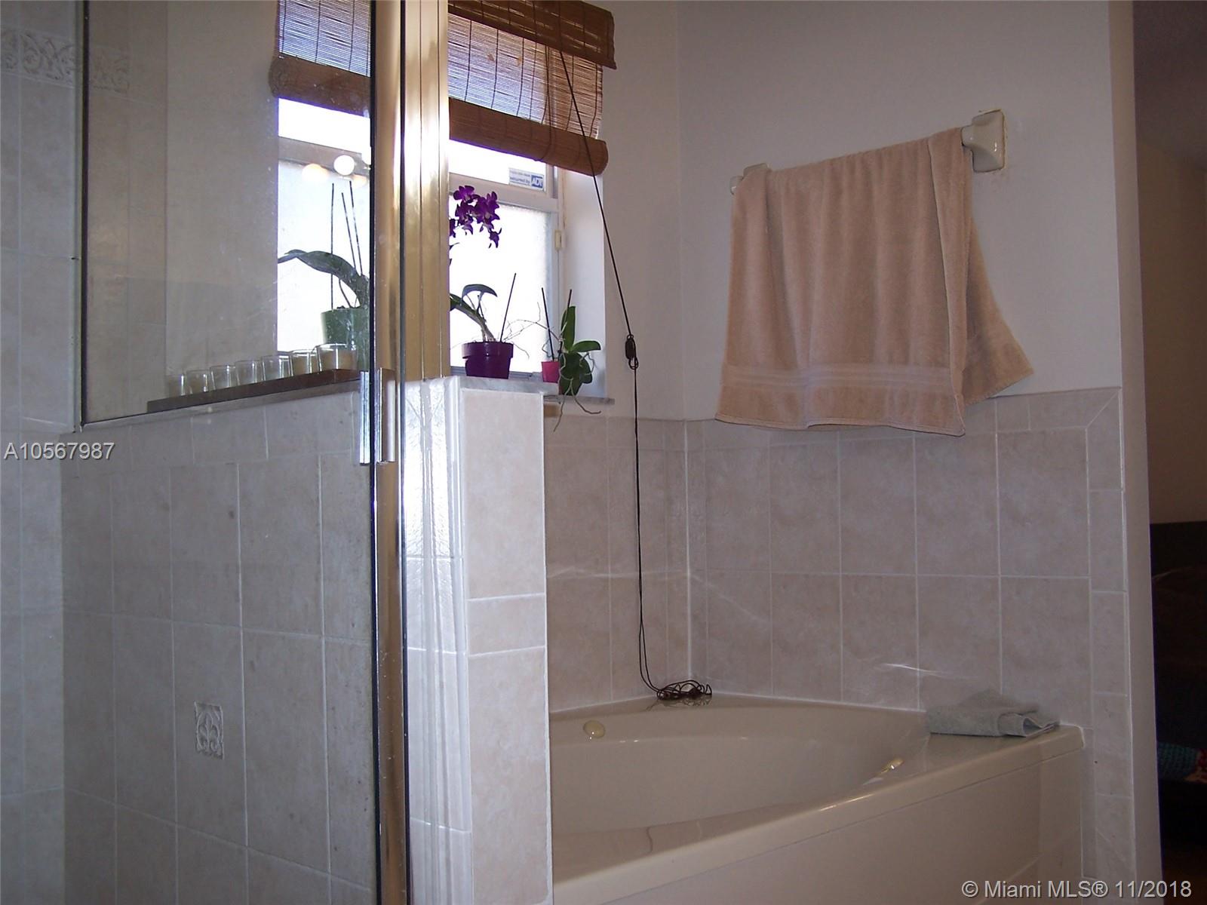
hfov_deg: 49.0
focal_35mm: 38
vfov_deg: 37.7
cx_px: 604
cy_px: 452
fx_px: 1325
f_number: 2.8
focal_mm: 6.3
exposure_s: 1/60
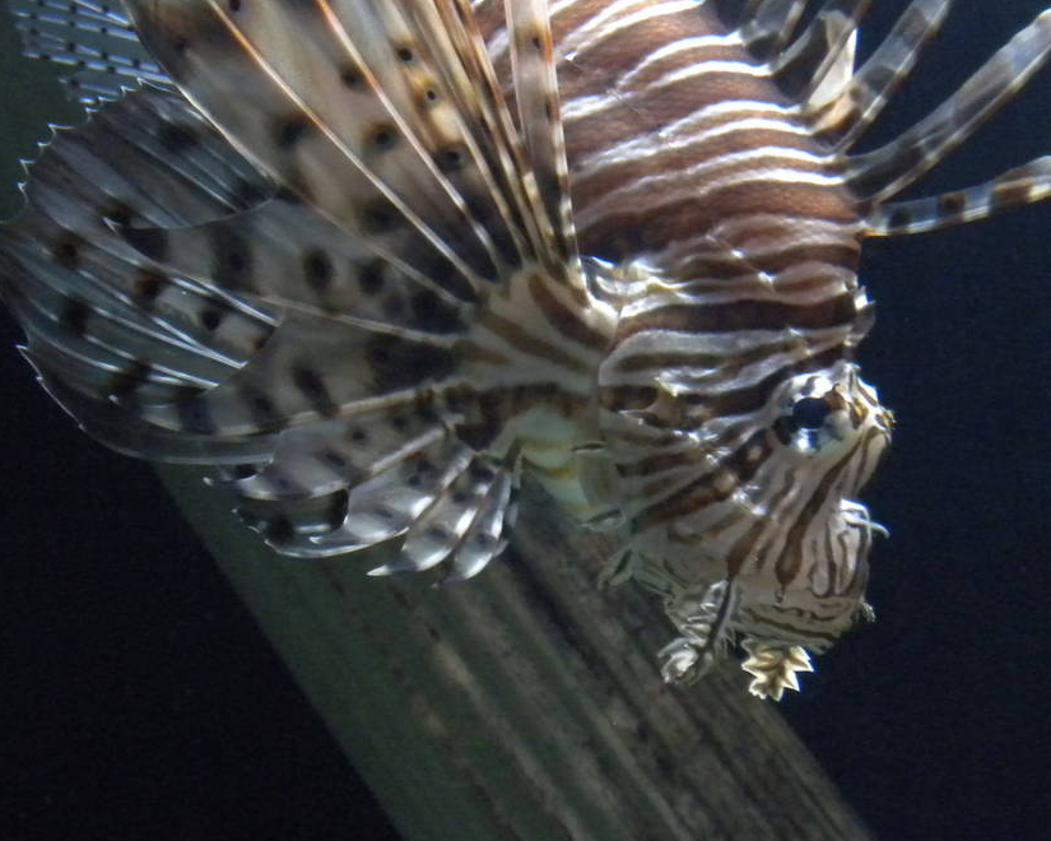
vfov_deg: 21.8
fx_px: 2177
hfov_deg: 27.1
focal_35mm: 70
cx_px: 475
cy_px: 287
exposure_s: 1/39.2
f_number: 3.5
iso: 400
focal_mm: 6.6
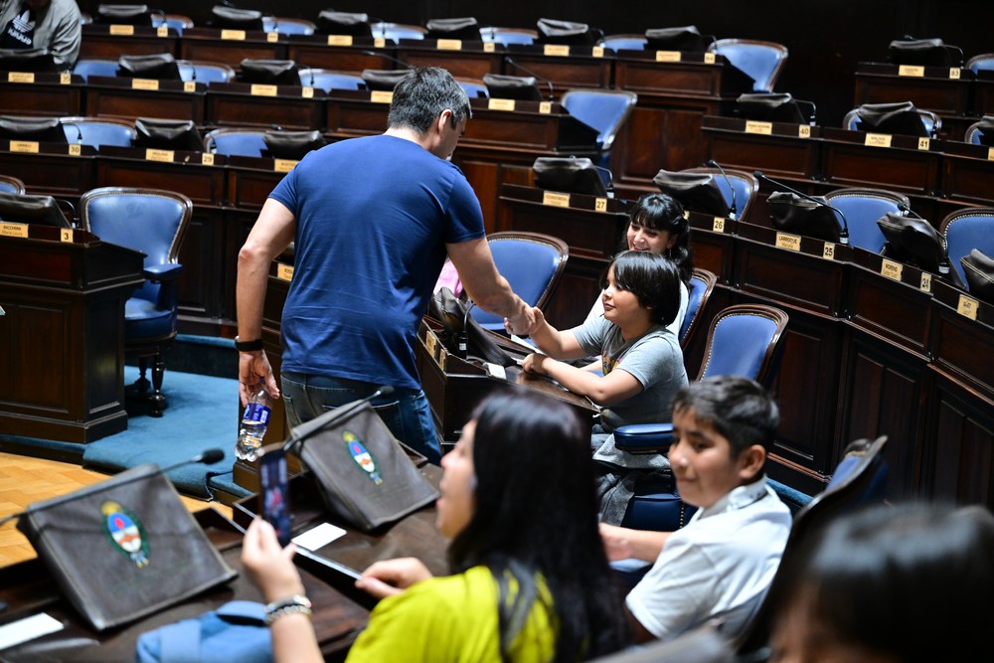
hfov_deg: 28.8
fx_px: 1933
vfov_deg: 19.5
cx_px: 497
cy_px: 332
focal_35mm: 70
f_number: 2.8
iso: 2500
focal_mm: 70
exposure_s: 1/125
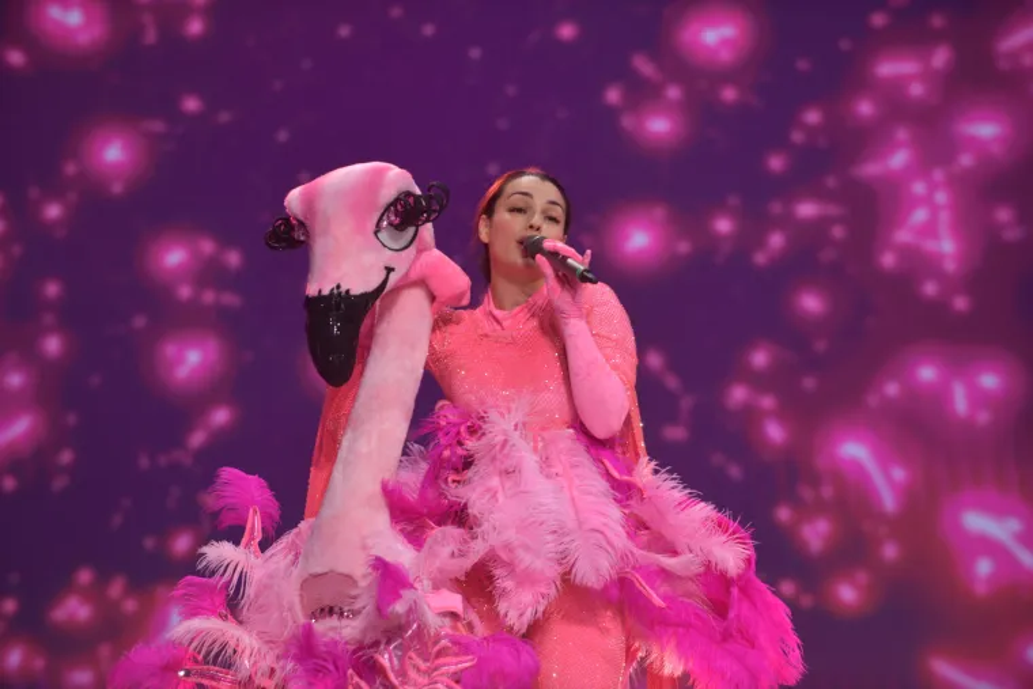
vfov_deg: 6.9
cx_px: 516
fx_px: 5740
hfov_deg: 10.3
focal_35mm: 200
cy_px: 344
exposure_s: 1/200
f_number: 3.2
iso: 800
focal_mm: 200
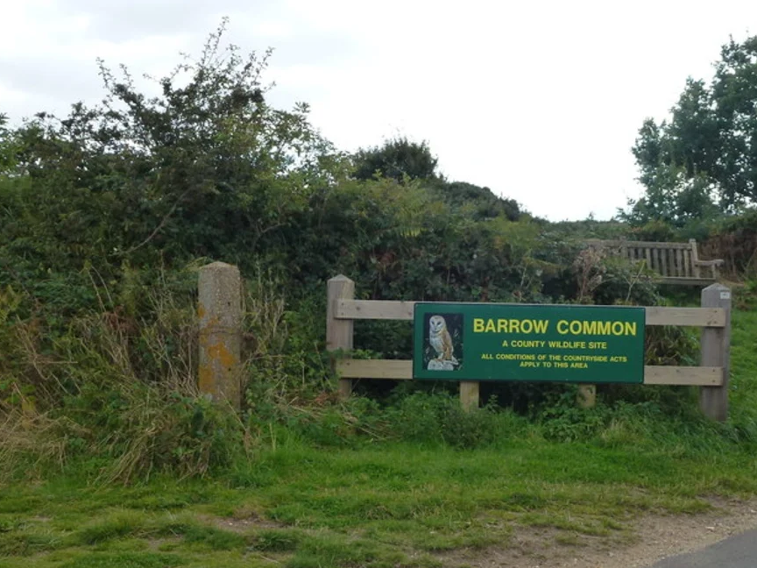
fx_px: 1312
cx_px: 449
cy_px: 372
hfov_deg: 32.1
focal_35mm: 60
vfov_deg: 24.3
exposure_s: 1/200
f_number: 4
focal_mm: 6.4
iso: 160
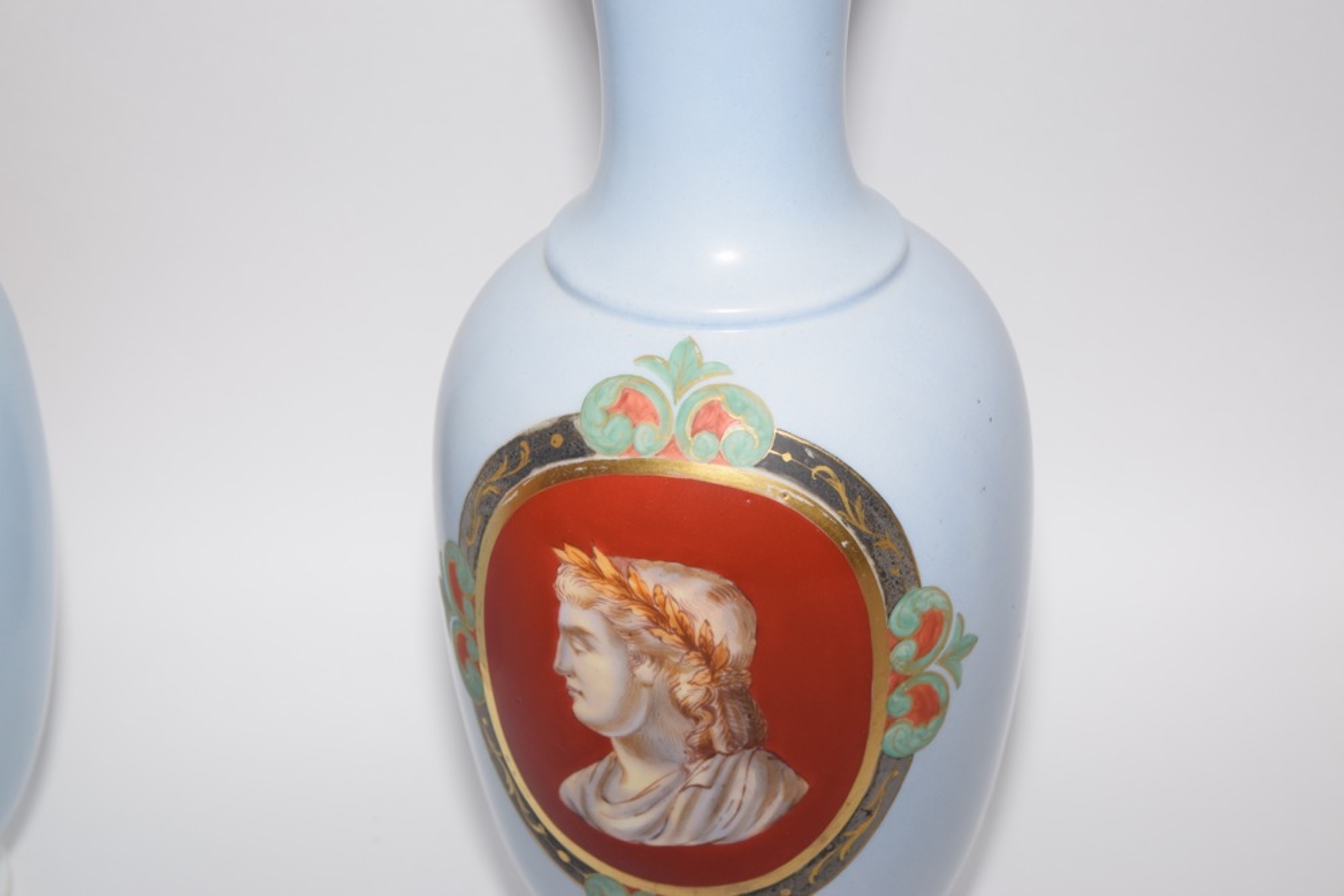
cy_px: 448
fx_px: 3080
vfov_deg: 16.6
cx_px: 672
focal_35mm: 82
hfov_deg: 24.6
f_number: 5.6
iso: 320
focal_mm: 55
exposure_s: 1/60
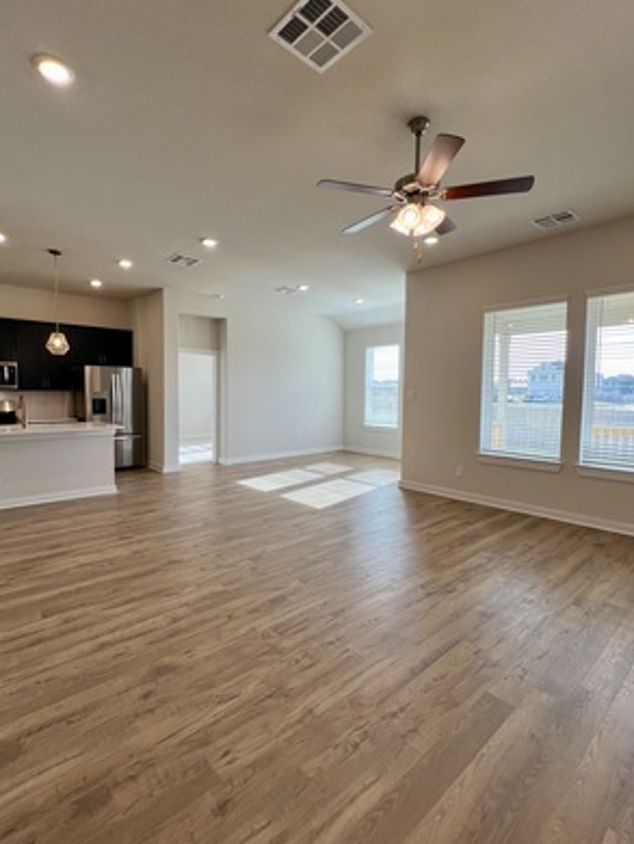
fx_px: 390
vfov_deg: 94.5
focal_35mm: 16
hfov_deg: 78.1
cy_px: 422
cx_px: 303
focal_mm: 1.57
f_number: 1.8
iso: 32
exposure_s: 1/122
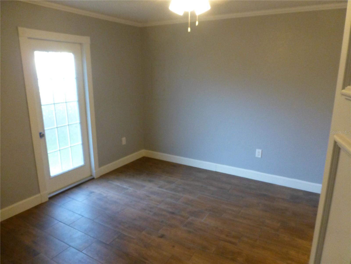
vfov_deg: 56.8
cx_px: 176
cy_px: 132
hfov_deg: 71.6
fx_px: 243
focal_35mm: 24
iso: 800
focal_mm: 4.3
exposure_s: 1/50
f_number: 3.3
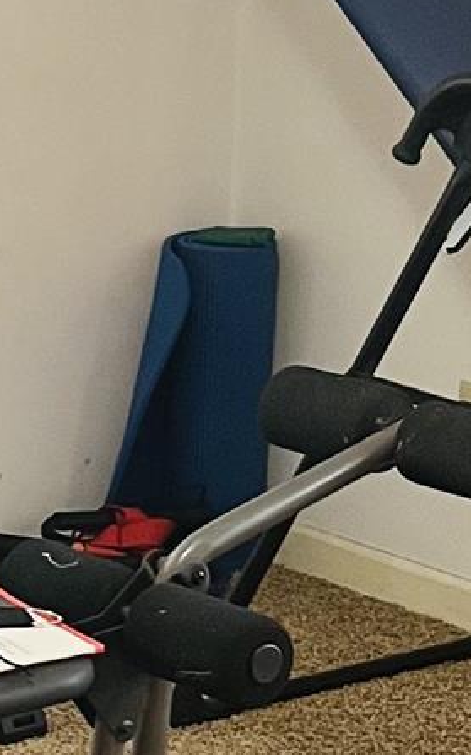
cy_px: 524
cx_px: -417
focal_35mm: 142
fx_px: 2919
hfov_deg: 8.8
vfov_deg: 14.7
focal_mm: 5.7
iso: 200
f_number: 1.5
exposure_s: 1/60
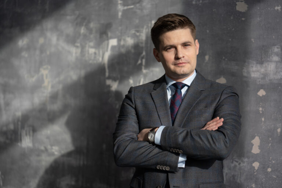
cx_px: 141
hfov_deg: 23.9
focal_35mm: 85
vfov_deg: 16.1
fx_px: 666
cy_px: 94
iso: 320
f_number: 1.8
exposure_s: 1/2000
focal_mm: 85
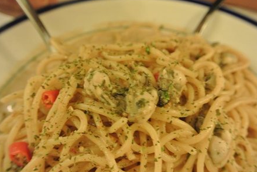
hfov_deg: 57.1
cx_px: 135
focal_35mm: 33
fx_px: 236
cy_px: 90
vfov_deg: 40.1
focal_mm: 11
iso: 1000
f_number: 3.5
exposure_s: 1/30
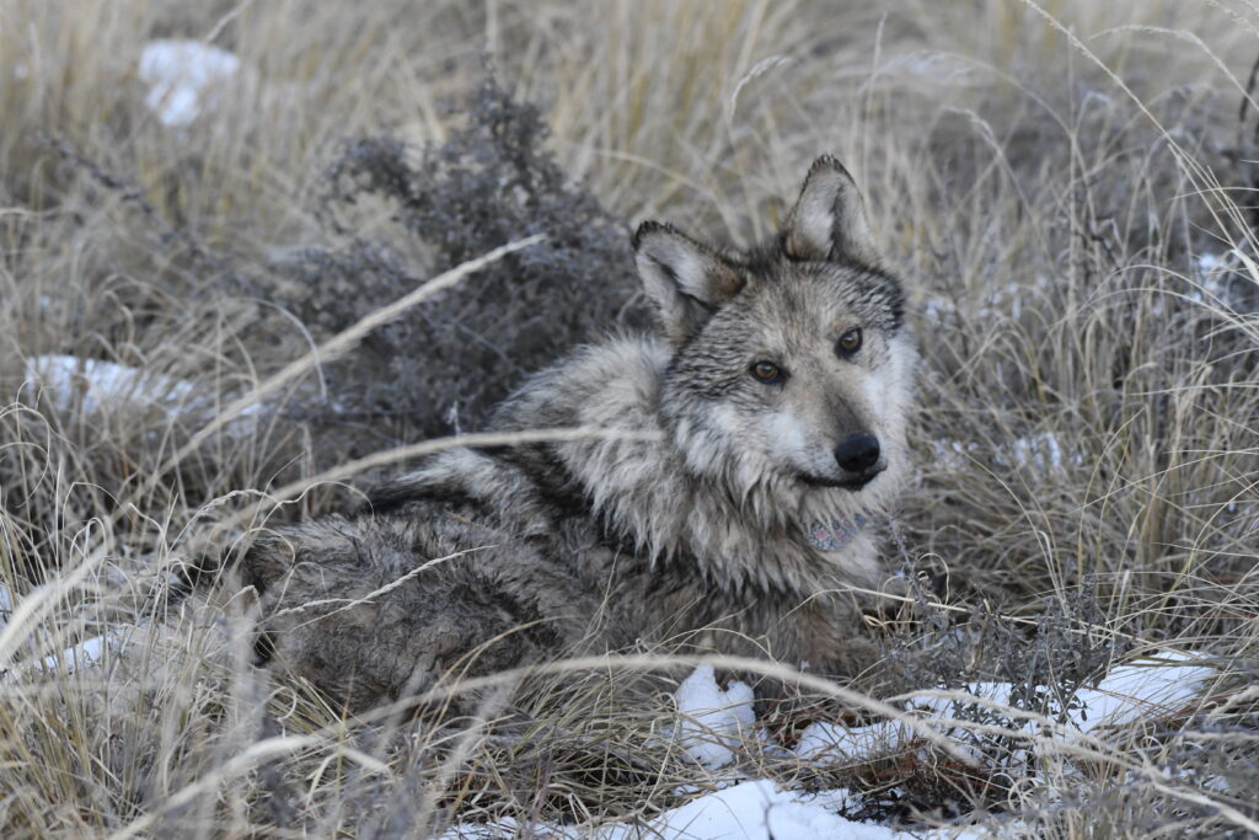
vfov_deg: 4.6
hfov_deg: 6.9
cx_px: 630
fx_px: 10492
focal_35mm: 300
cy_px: 420
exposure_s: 1/125
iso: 1600
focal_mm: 200
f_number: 5.6
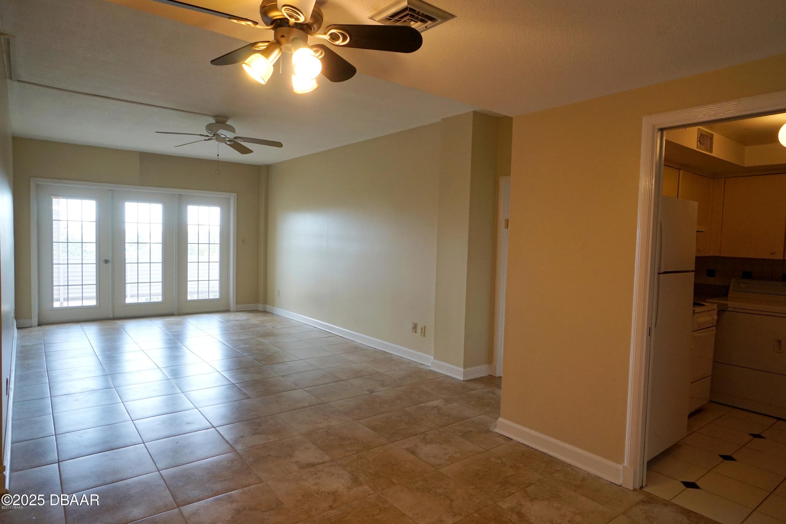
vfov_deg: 63.2
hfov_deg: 85.4
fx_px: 426
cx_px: 393
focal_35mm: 20
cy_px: 262
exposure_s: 1/40
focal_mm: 13
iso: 640
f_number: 8
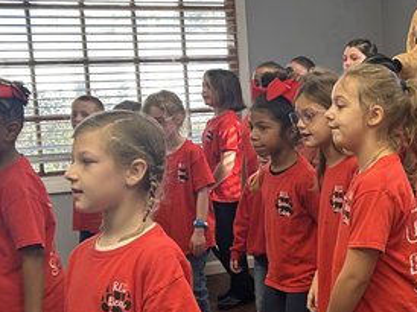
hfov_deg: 24.1
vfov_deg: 19.3
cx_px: 450
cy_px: 195
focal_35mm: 76
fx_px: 915
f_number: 1.5
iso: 40
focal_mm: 5.7
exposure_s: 1/120
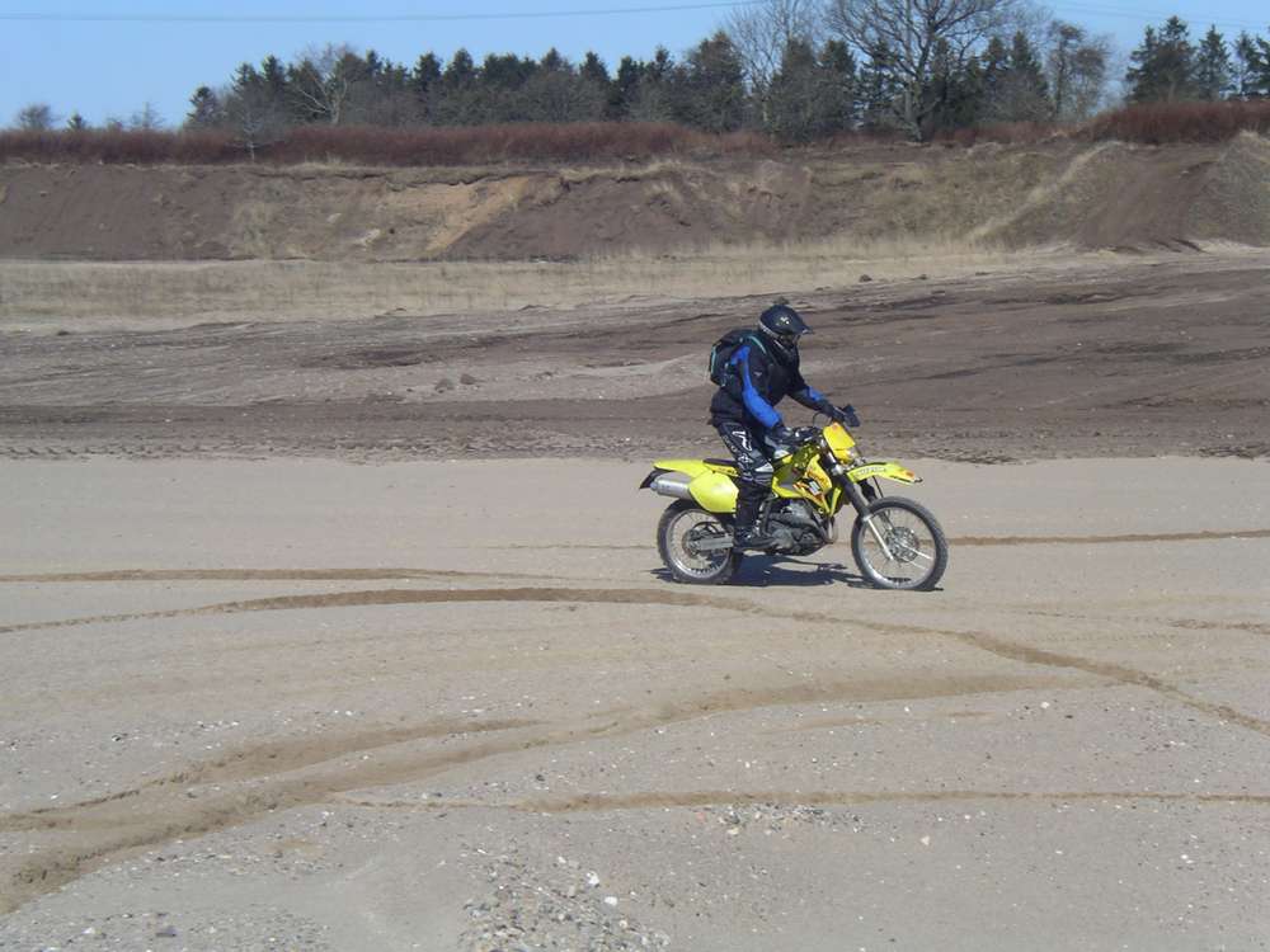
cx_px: 635
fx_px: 3816
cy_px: 476
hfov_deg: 18.9
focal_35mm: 104
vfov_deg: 14.2
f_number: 9.6
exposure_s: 1/125
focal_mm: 16
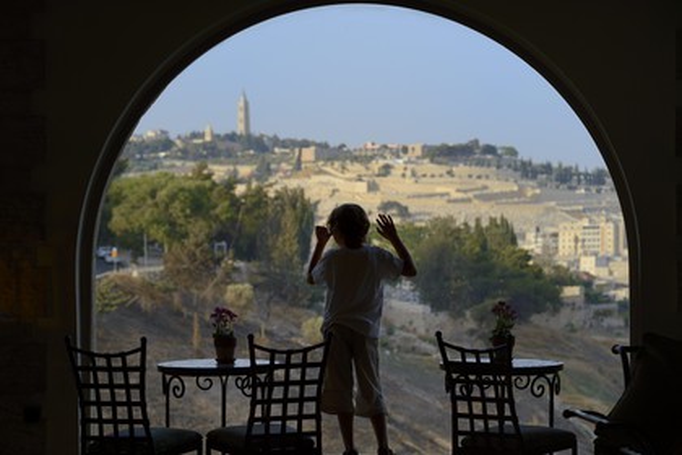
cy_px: 228
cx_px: 341
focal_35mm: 130
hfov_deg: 15.8
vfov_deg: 10.5
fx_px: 2463
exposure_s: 1/200
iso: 200
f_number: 9
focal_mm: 130
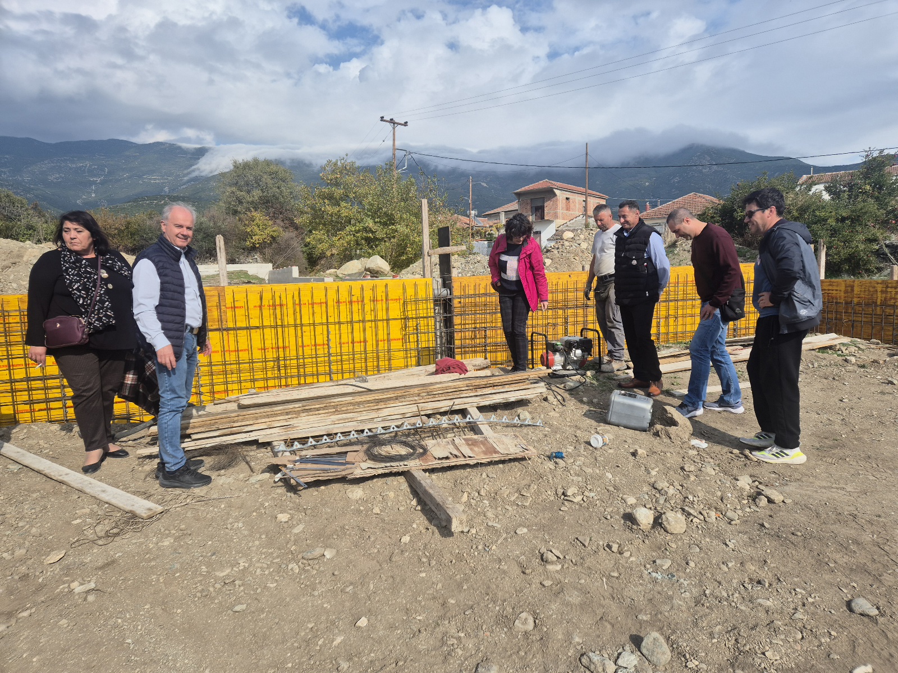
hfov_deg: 73.9
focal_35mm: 23
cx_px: 449
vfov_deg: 58.9
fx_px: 597
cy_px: 336
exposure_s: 1/3333
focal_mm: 5.4
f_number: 1.8
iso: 25
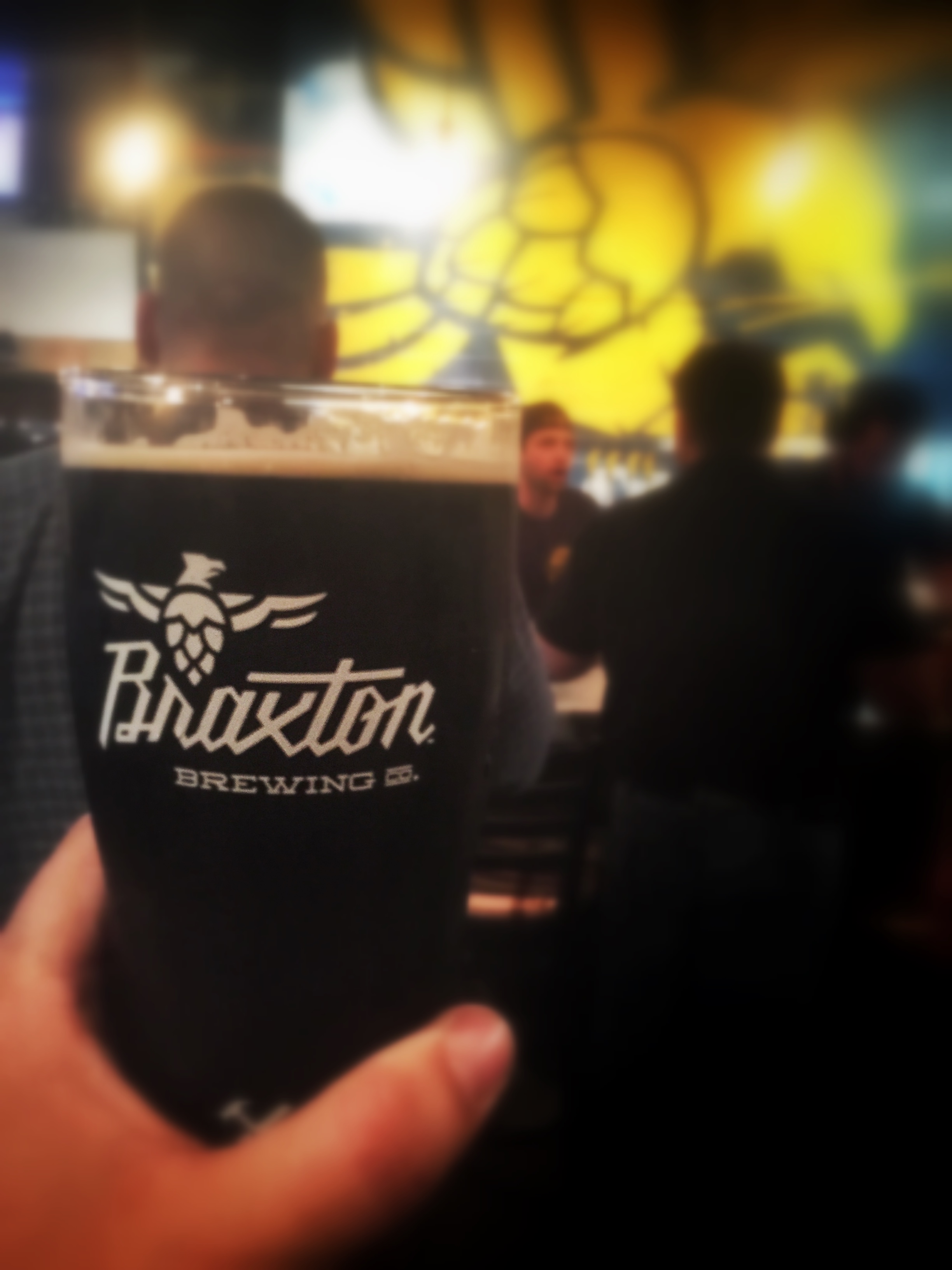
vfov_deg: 61.7
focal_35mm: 29
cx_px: 476
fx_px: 1063
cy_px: 635
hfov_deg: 48.2
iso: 160
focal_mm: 4.15
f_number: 2.2
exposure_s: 1/30
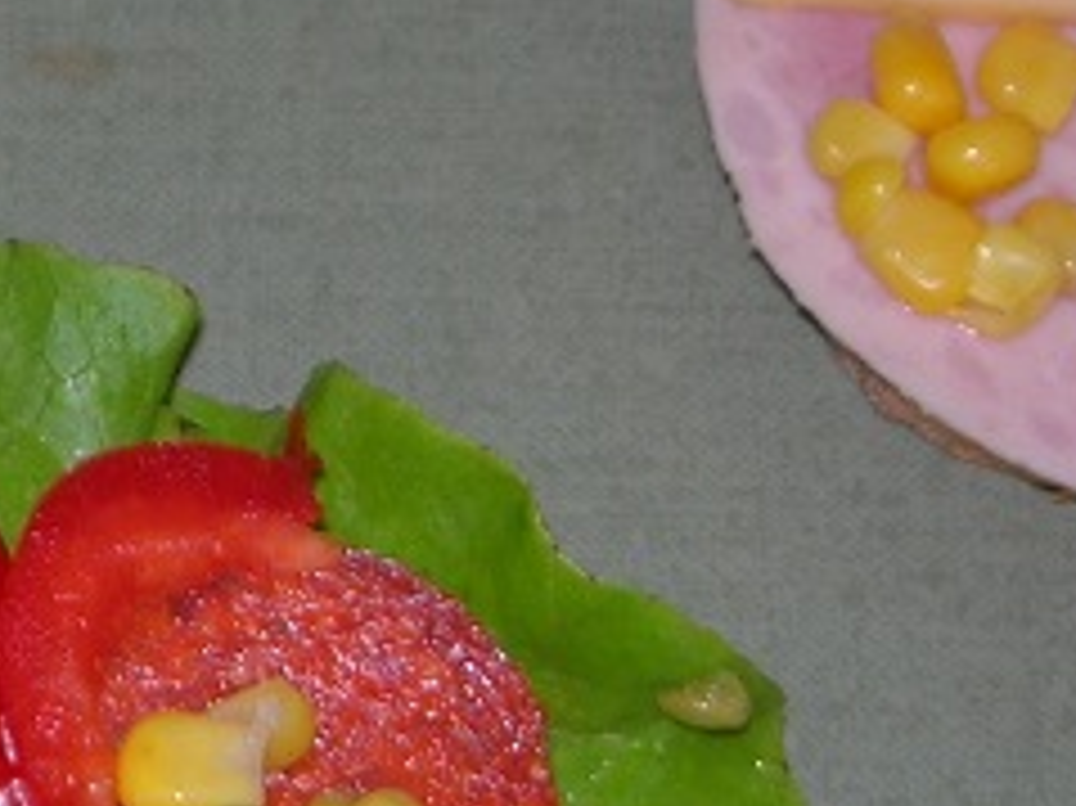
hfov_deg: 13.3
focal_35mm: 144
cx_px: -272
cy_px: 477
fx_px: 4474
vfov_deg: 10.3
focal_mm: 7.8
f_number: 2.8
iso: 64
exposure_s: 1/60.1
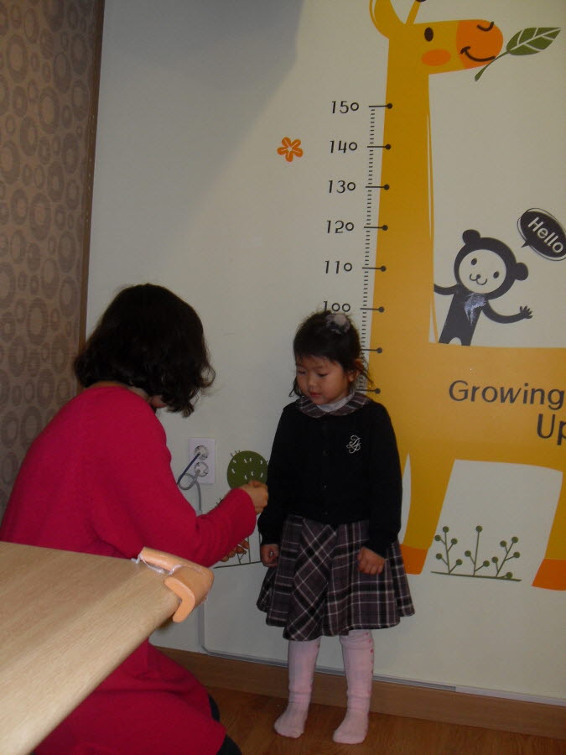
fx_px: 807
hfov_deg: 38.7
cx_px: 283
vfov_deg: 50.1
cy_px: 378
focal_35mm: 37
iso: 100
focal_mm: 6.3
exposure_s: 1/45
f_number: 2.8
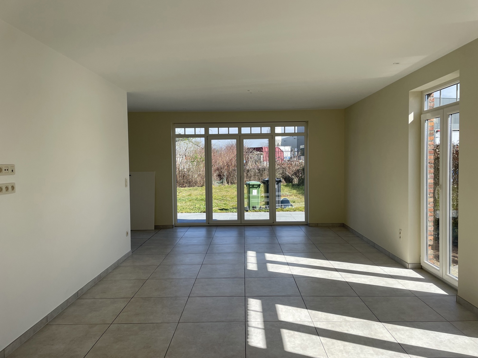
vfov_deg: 53.1
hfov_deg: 67.3
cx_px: 239
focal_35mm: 26
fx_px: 359
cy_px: 179
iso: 32
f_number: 1.6
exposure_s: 1/1350
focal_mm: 4.2
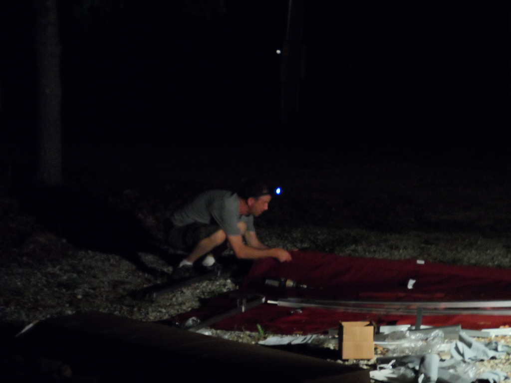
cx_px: 256
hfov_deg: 22.3
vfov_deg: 16.8
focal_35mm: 88
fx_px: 1299
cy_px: 192
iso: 800
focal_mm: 14.3
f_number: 4.5
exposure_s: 1/8
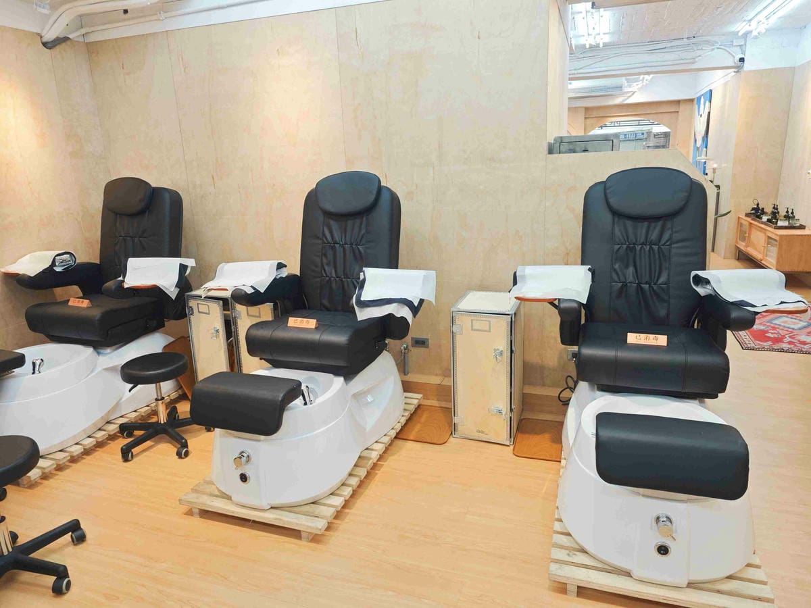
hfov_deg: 73.9
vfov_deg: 58.9
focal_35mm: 23
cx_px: 406
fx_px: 539
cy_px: 304
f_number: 2
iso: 125
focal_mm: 8.72
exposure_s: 1/120
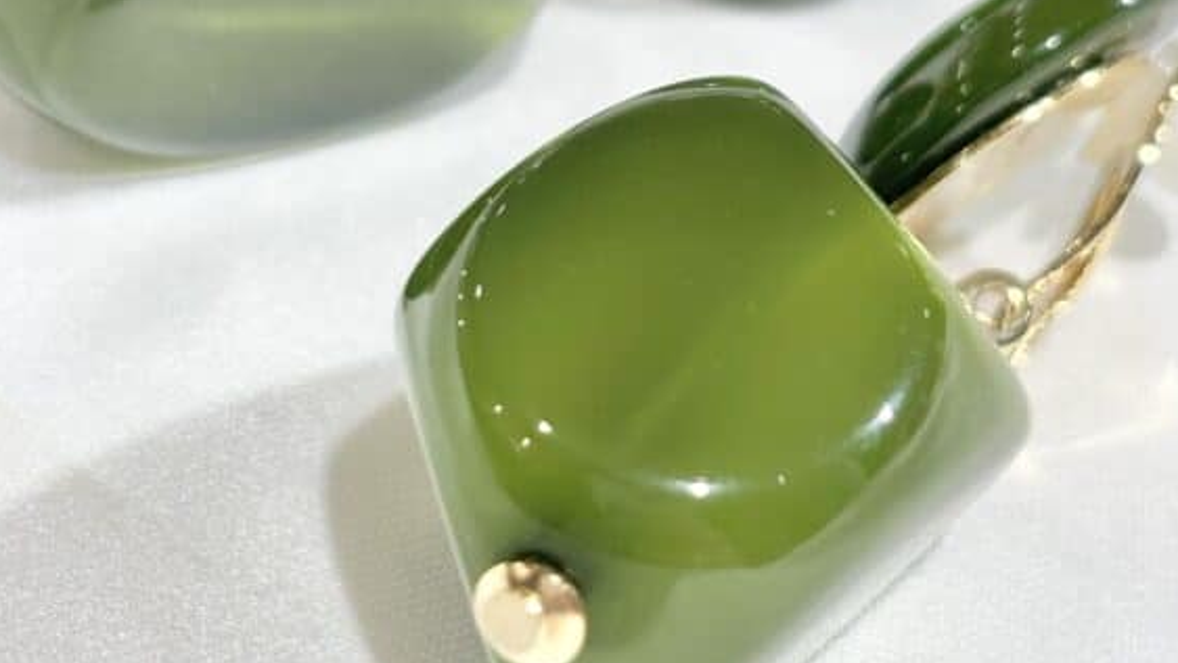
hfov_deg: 20.7
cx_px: 559
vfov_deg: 11.7
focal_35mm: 103
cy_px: 84
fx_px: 3218
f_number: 1.6
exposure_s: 1/111
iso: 25
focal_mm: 5.96
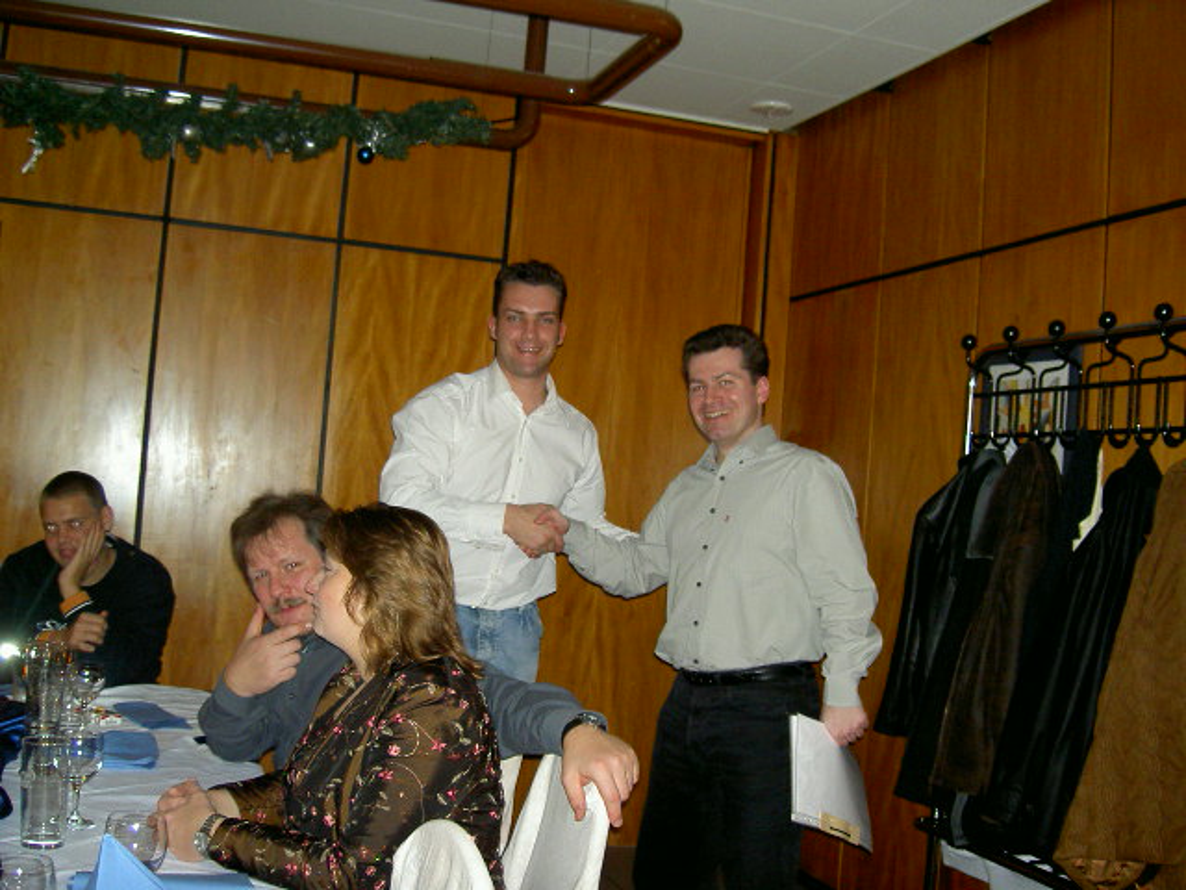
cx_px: 593
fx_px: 1336
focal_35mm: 39
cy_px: 445
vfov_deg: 36.8
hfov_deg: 47.9
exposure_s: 1/59.5
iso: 100
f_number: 2.8
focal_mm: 8
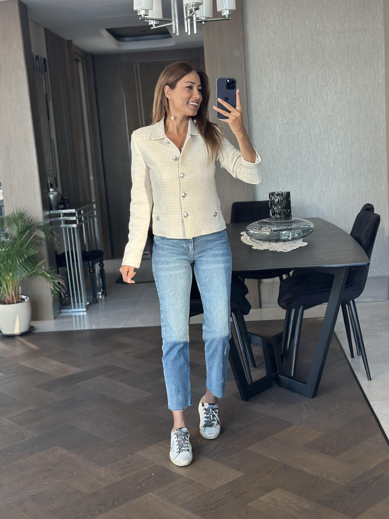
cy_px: 260
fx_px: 719
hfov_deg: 30.3
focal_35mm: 48
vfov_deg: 39.7
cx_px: 194
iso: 125
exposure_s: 1/60
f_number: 1.78
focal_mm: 6.86
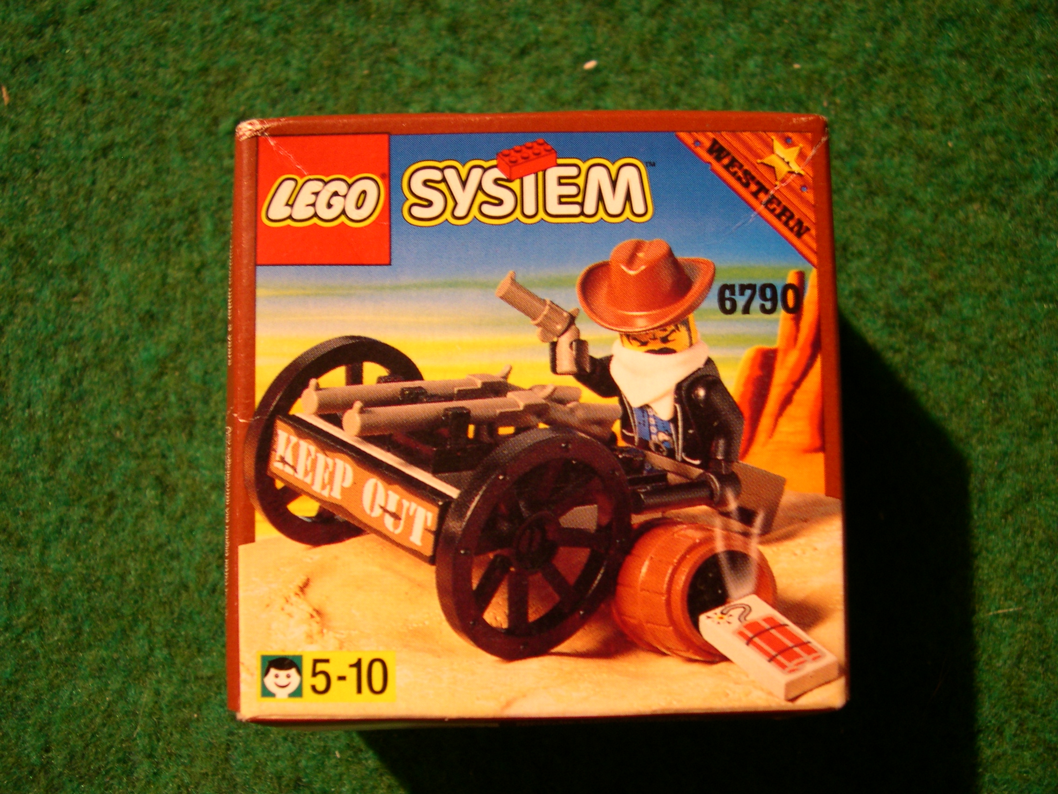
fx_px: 1161
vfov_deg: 37.7
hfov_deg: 49.0
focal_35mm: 38
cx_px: 529
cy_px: 397
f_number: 2.8
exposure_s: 1/4.8
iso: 118
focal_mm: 8
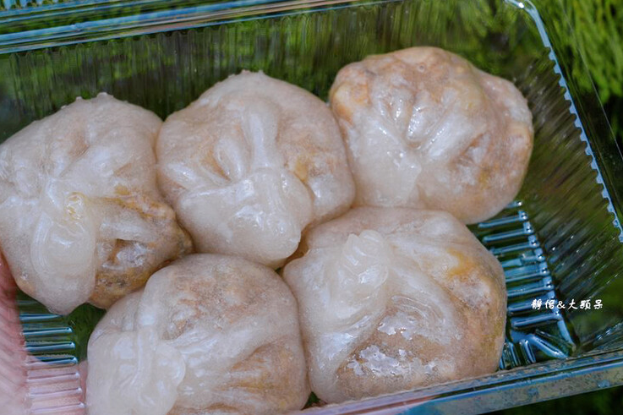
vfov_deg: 18.2
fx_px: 1298
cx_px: 300
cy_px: 227
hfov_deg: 27.0
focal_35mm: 75
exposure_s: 1/500
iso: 320
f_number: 8
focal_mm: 65
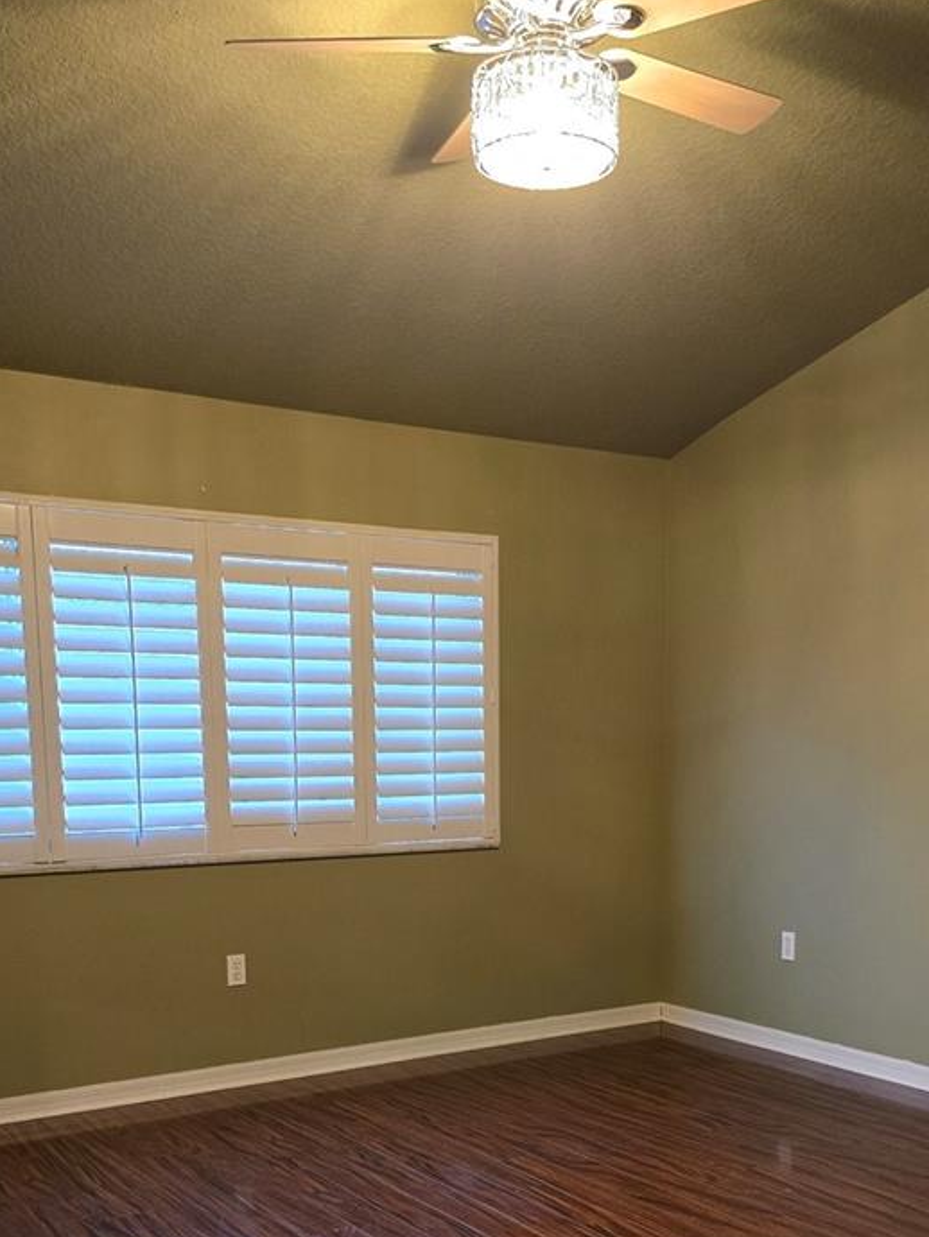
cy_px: 954
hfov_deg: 35.8
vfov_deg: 44.9
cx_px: 560
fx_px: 1430
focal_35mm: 40
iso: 640
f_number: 1.7
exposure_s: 1/60
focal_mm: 6.3
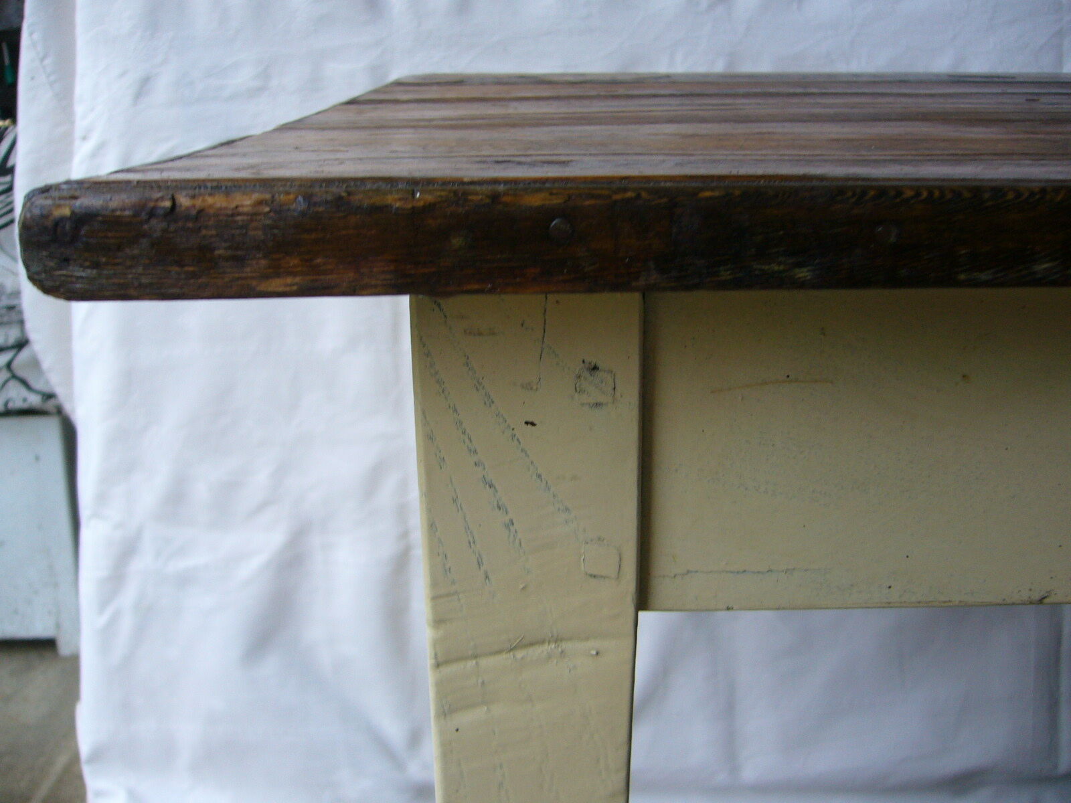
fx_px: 1083
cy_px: 402
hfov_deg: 52.6
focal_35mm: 35
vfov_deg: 40.7
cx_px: 536
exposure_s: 1/30
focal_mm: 5.8
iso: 100
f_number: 2.8
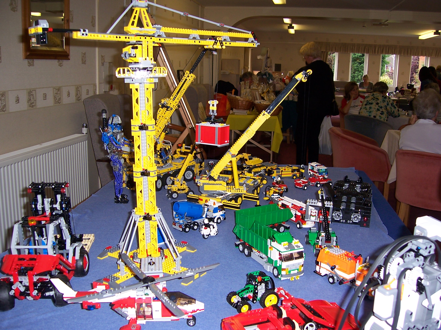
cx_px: 220
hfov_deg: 51.4
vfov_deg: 39.7
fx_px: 459
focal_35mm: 36
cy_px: 165
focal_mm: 6
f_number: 3
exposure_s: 1/60
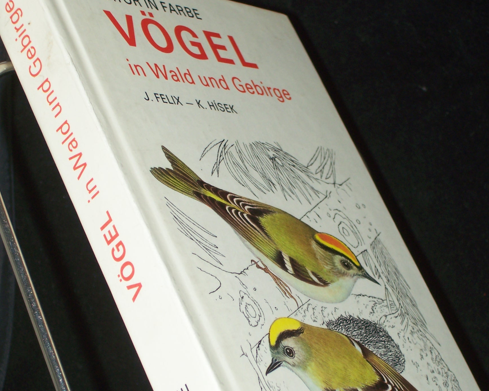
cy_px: 244
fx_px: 1549
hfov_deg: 17.9
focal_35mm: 107
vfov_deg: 14.4
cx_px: 244
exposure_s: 1/80
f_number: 4
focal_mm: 13.6
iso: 80
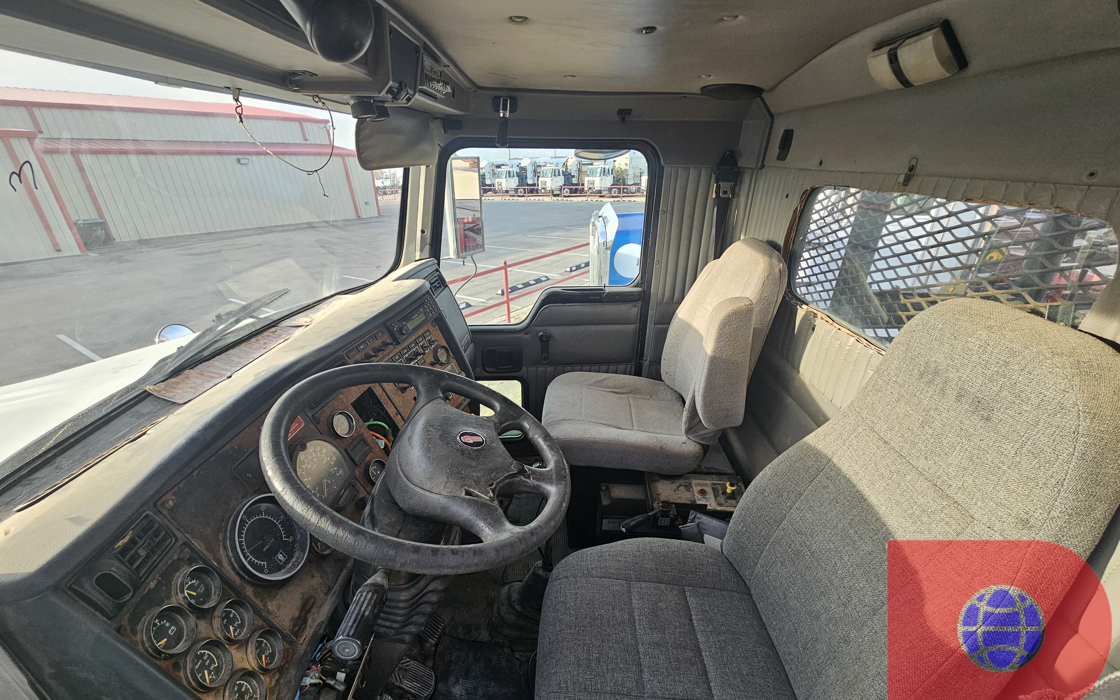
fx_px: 427
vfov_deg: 78.2
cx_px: 552
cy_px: 401
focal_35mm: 14
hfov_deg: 105.3
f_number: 2.2
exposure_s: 1/181
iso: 50
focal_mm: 2.2
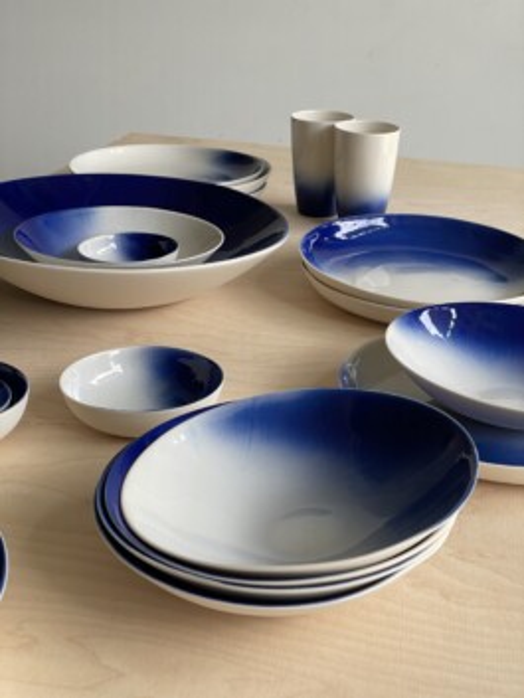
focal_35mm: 52
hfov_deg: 28.0
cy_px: 349
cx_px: 262
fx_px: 1049
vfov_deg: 36.8
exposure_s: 1/197
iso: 25
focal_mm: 6
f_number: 2
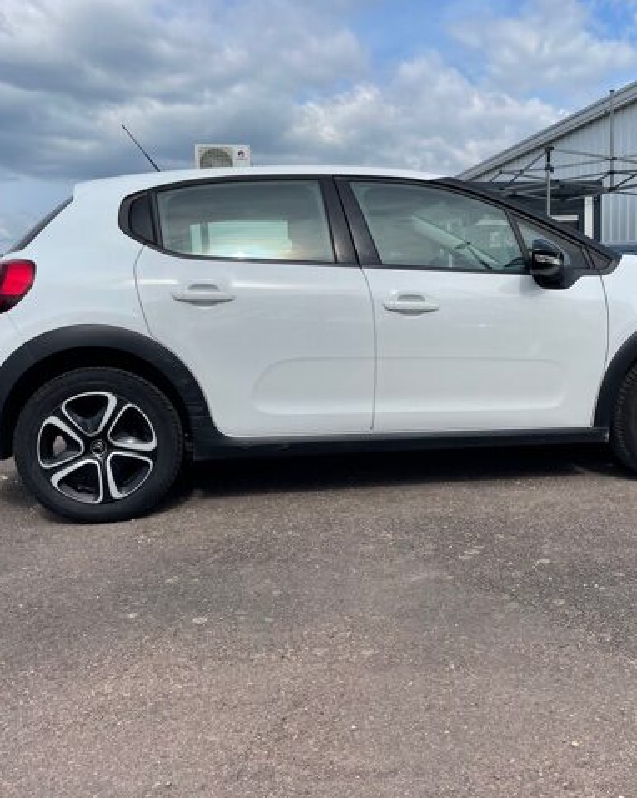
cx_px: 385
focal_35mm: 34
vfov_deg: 52.9
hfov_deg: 43.1
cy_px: 399
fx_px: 802
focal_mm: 4.2
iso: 32
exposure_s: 1/4132
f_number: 1.6
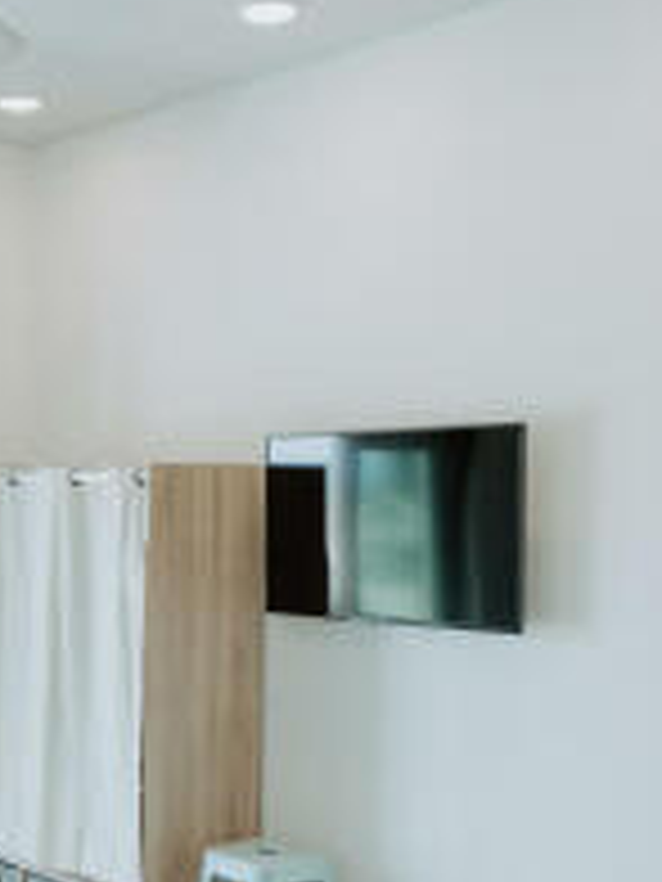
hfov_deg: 25.3
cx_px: 63
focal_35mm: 56
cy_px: 605
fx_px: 1428
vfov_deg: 34.0
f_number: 1.6
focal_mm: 16
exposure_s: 1/400
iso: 320
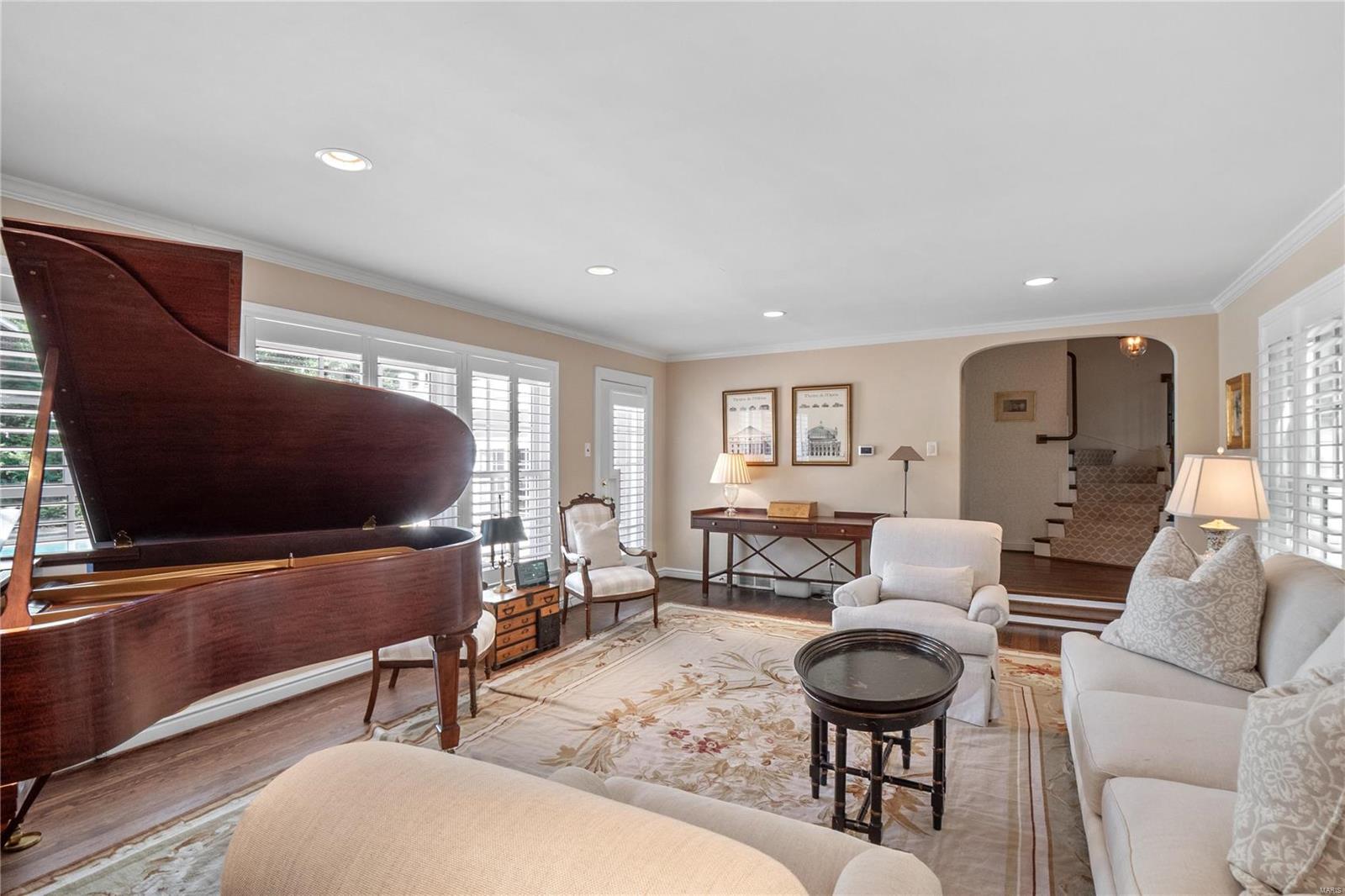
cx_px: 672
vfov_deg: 73.7
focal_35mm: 16
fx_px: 598
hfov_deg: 96.7
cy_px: 448
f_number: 8
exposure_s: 1/8
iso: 400
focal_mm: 8
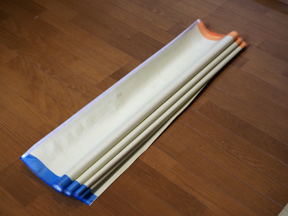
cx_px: 144
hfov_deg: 33.2
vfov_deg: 25.2
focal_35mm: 58
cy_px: 108
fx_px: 483
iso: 1250
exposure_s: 1/60
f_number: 4.5
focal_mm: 29
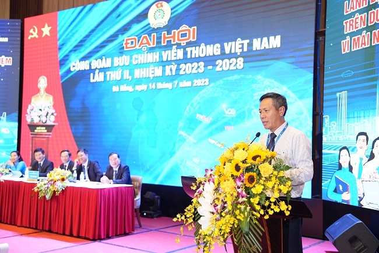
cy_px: 126
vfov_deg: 29.8
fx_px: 474
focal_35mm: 45
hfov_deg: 43.6
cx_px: 190
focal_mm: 45
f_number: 3.2
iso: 1600
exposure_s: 1/160
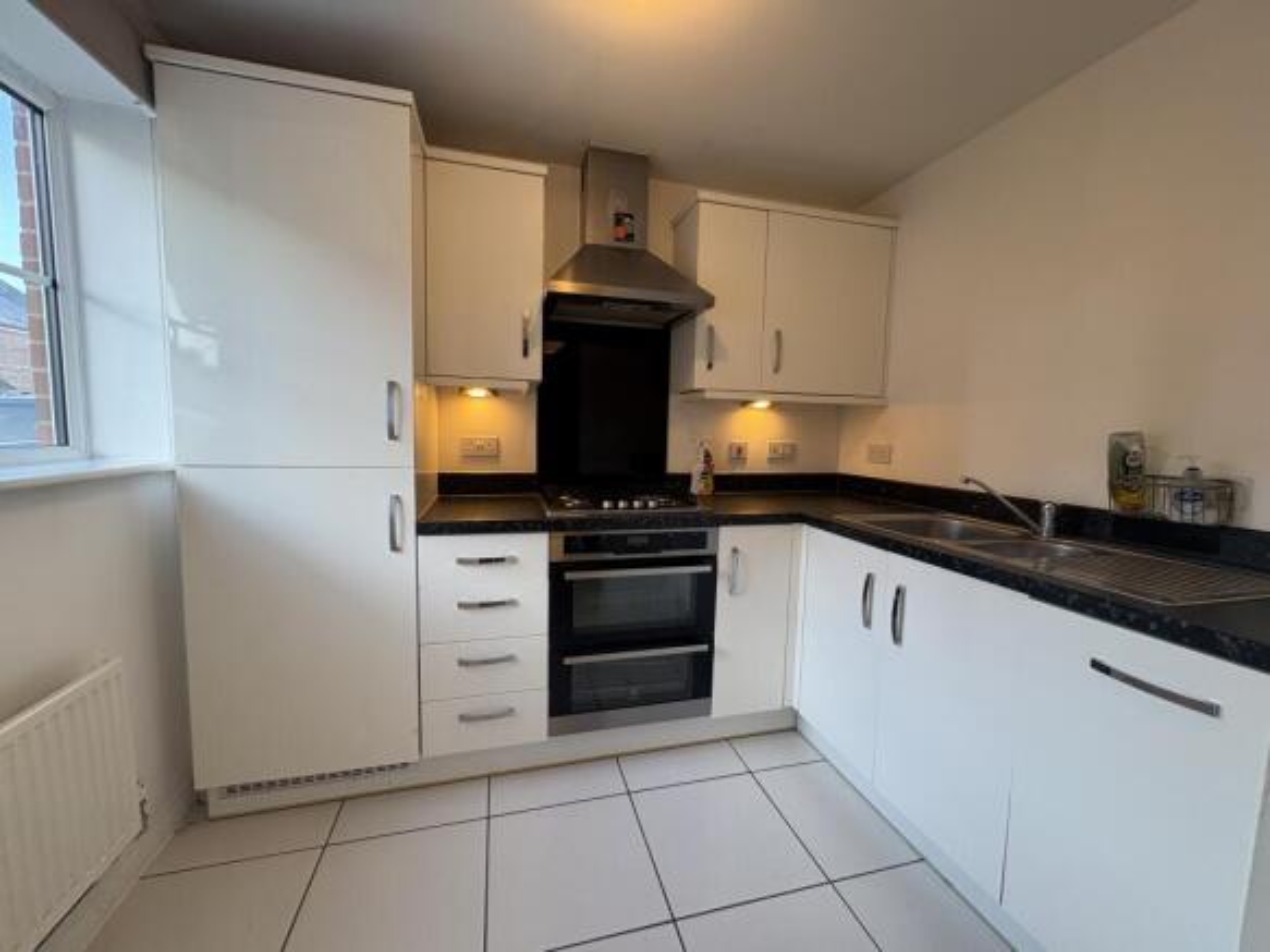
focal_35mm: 14
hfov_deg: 102.1
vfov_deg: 85.7
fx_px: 514
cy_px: 476
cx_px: 635
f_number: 2.2
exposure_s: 1/100
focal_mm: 2.22
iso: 160
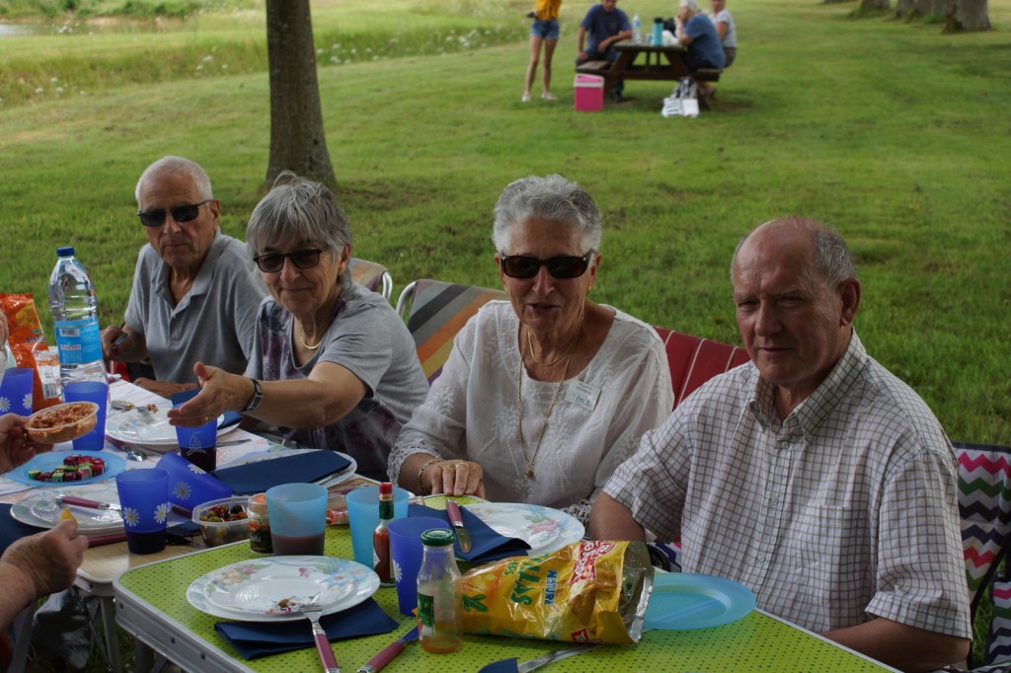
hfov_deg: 33.4
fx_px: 1684
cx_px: 506
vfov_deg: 22.6
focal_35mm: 60
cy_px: 336
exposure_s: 1/160
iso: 125
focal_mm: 40
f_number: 5.6
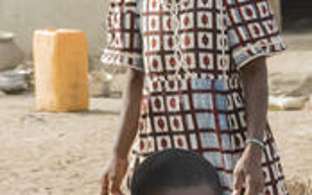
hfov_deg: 5.6
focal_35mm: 366
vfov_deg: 3.5
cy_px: 502
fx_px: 3114
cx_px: 658
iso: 1000
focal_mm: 52
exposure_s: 1/500
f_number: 11
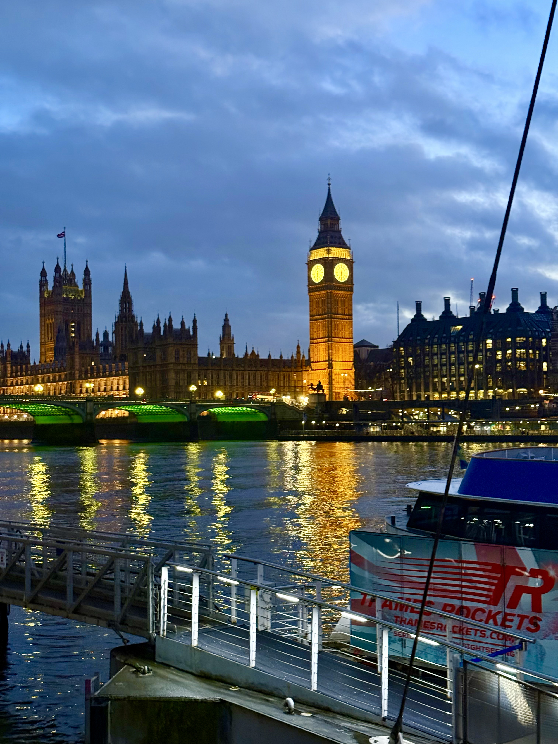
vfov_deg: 39.7
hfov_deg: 30.3
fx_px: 1032
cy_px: 372
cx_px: 279
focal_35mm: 48
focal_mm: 6.76
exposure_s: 1/25
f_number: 1.78
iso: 400
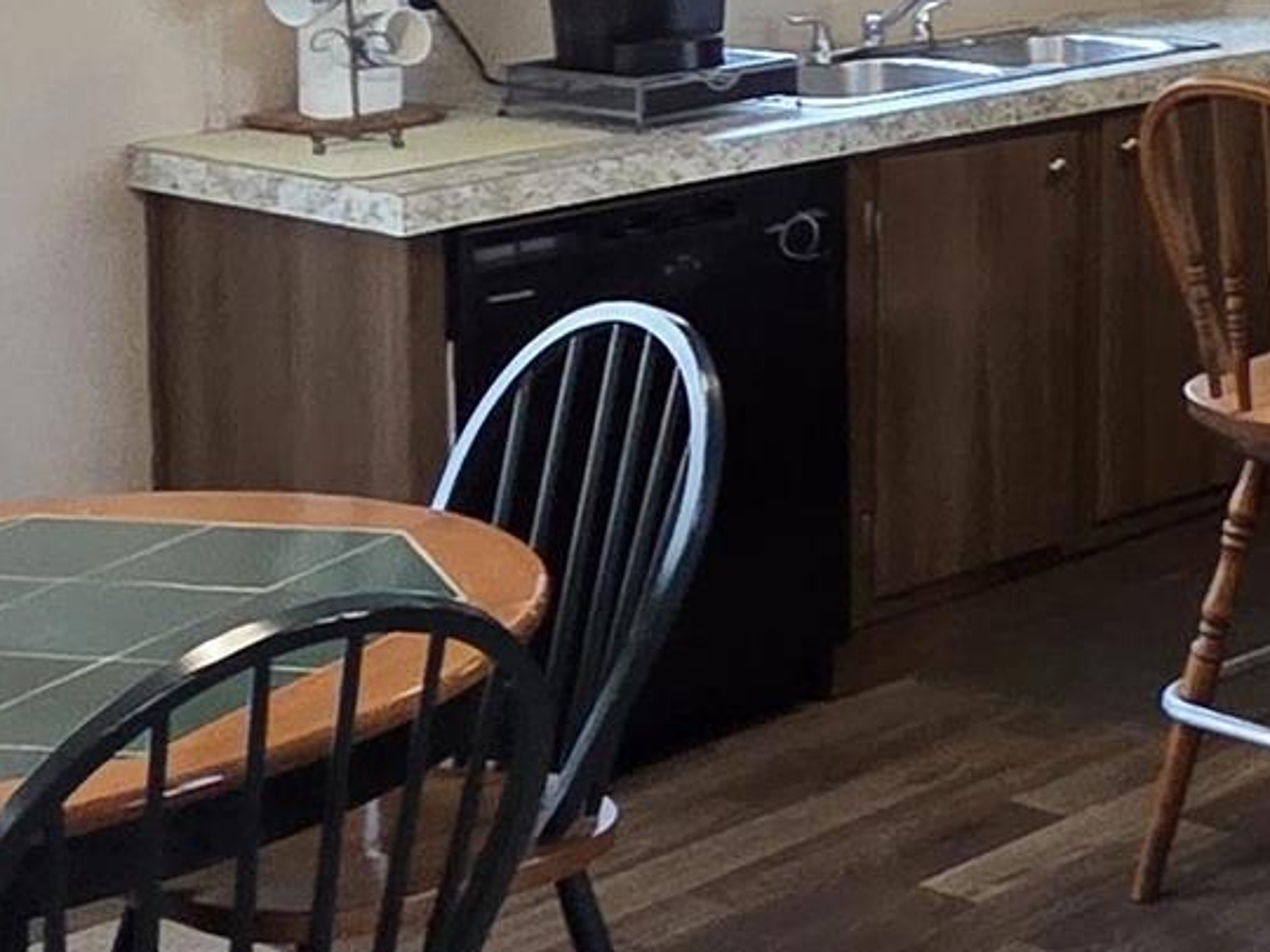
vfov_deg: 18.9
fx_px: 2715
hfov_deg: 20.6
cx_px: 2119
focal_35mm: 74
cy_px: -179
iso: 500
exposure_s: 1/60
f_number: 2.2
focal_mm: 2.2
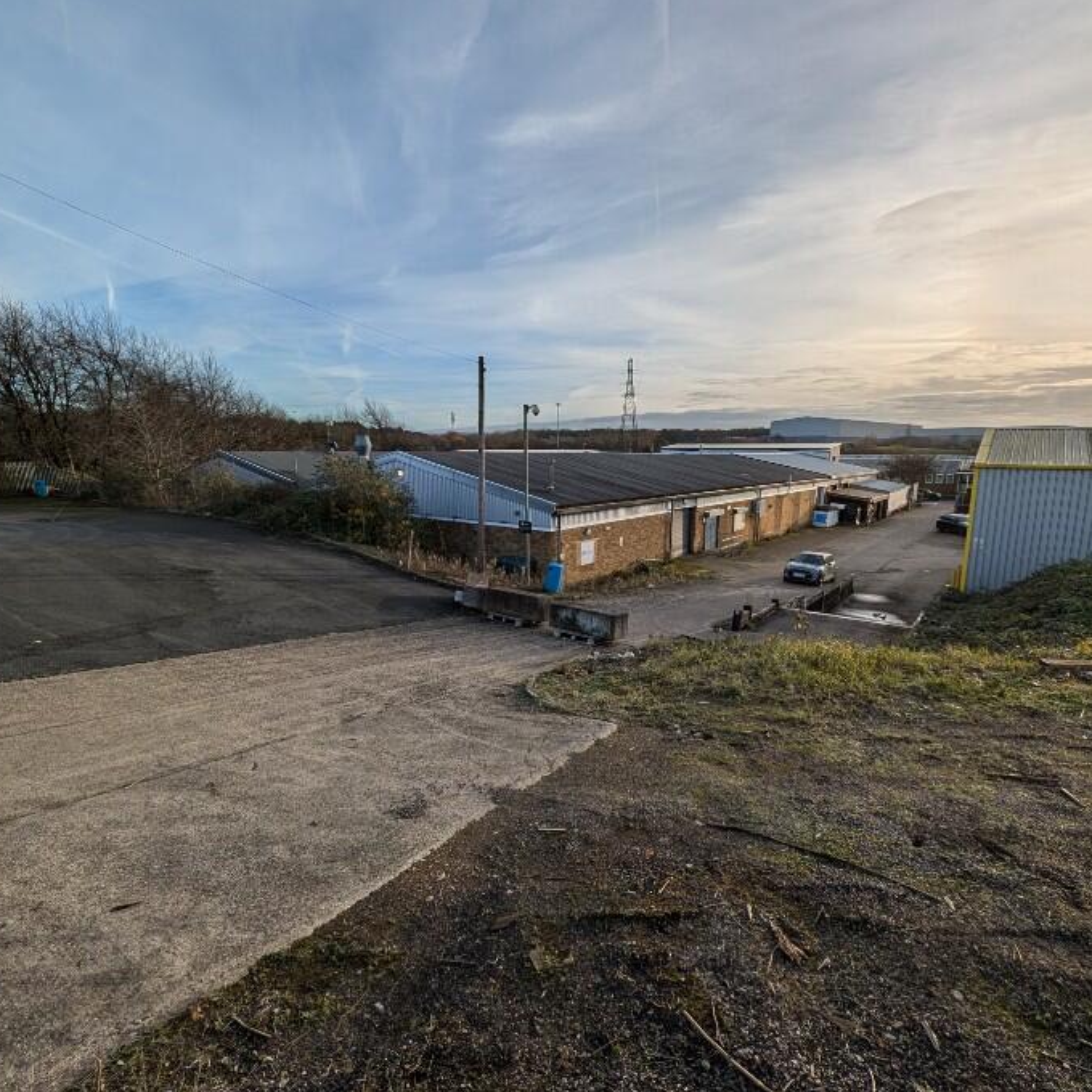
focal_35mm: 16
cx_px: 543
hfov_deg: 87.4
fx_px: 571
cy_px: 560
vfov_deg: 87.4
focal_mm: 2.23
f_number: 1.95
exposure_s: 1/3049
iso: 35
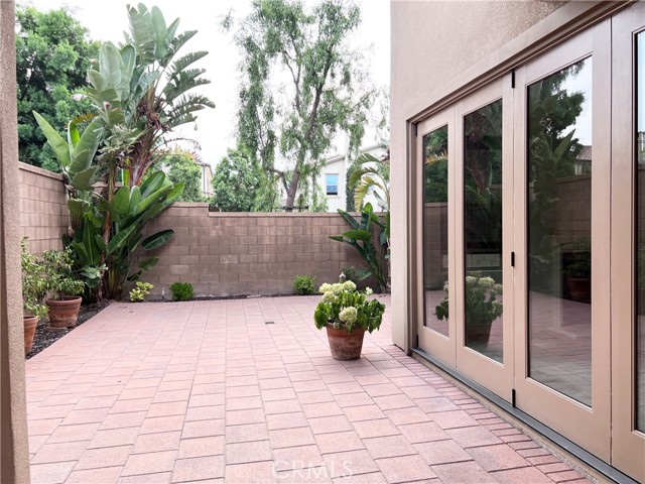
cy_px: 242
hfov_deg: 67.3
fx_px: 484
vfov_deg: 53.1
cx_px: 322
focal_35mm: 26
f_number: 1.5
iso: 50
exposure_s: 1/632
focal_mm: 5.7
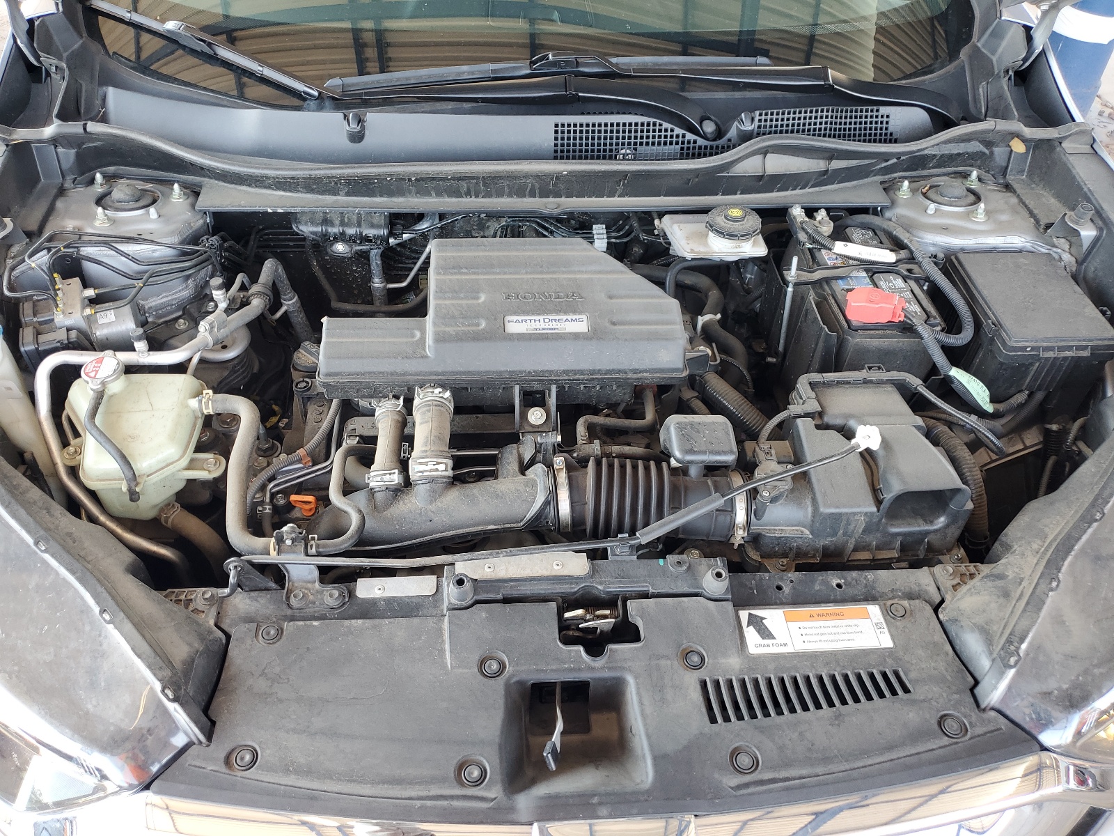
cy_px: 418
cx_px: 557
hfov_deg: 67.3
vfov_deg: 53.1
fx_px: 837
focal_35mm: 26
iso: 51
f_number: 1.5
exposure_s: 1/60.2
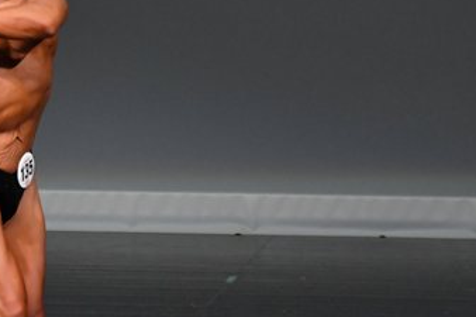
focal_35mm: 790
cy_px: 207
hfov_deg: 2.6
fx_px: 10440
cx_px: 6
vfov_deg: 1.7
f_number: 5.6
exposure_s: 1/400
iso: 4000
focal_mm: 230
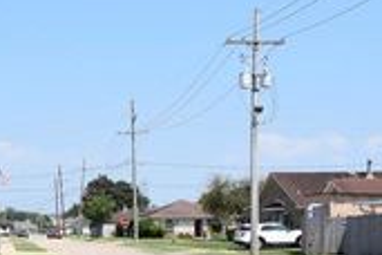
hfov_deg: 22.9
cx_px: -109
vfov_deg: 17.1
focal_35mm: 79
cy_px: 214
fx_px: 838
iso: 200
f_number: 10
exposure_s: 1/400
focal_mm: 18
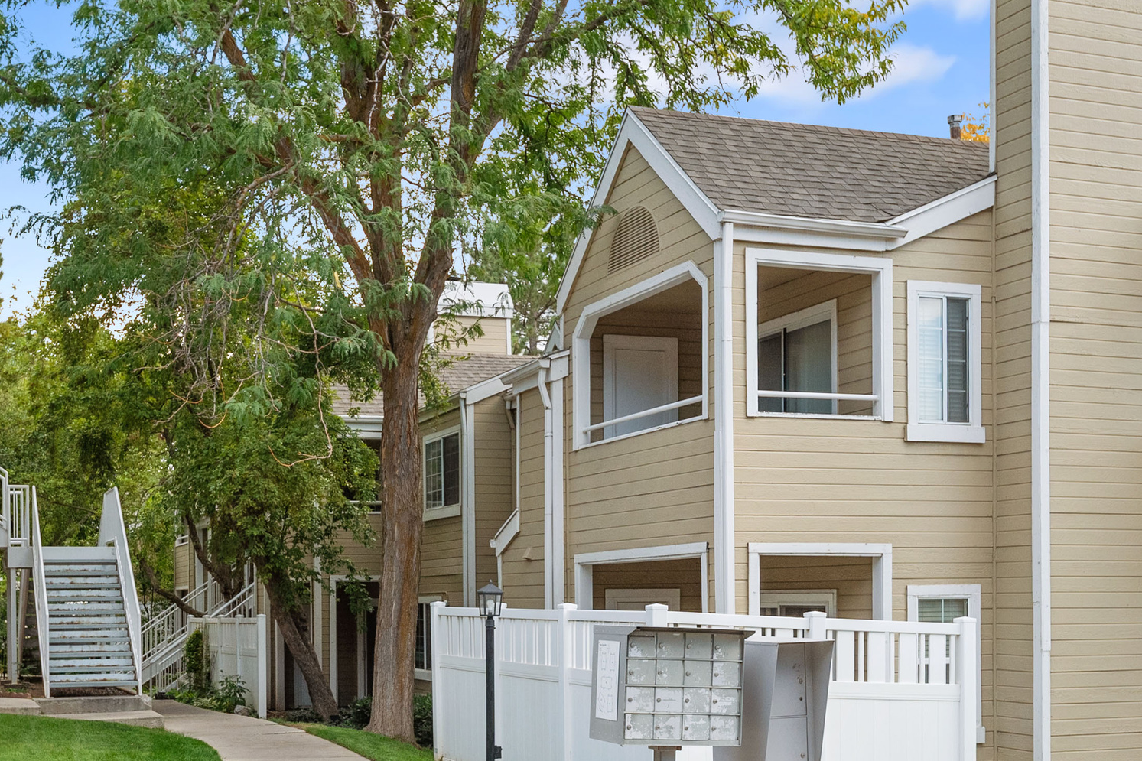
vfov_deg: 27.9
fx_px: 1522
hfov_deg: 40.8
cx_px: 421
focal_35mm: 48
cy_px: 492
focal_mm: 35
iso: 1600
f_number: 8
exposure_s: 1/640
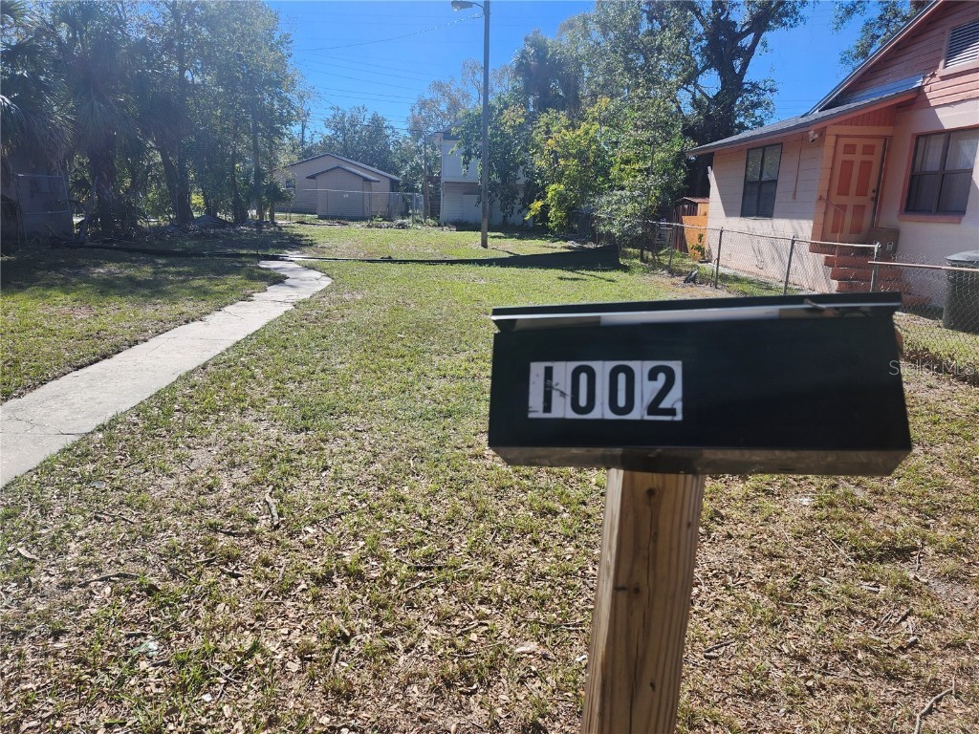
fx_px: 650
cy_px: 367
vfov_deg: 58.9
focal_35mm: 23
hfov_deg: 73.9
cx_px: 490
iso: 25
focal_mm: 5.54
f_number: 1.8
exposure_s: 1/1099
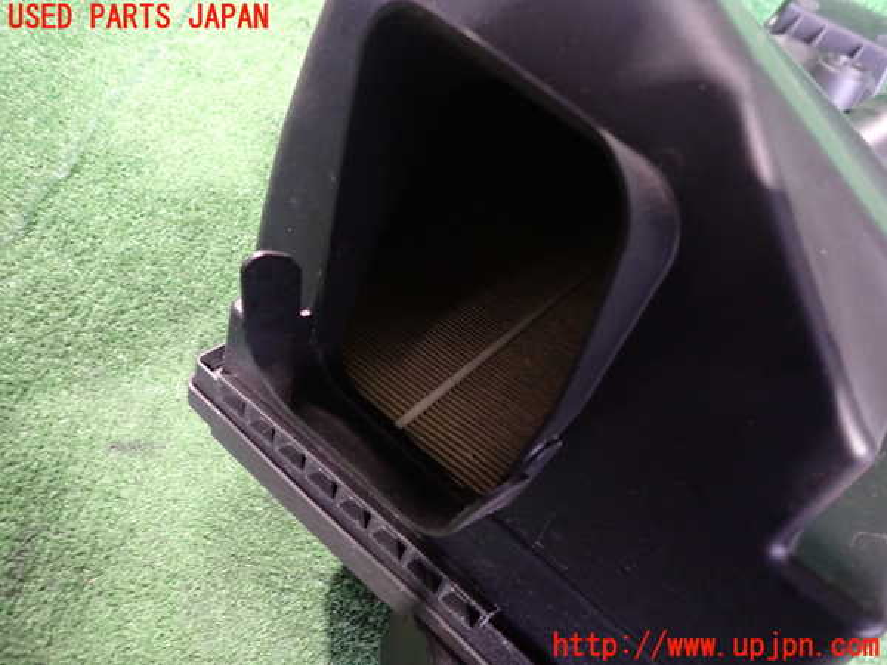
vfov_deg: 54.9
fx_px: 641
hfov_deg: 69.4
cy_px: 332
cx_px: 444
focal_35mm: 25
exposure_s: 1/15
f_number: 2
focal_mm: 4.5
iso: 800
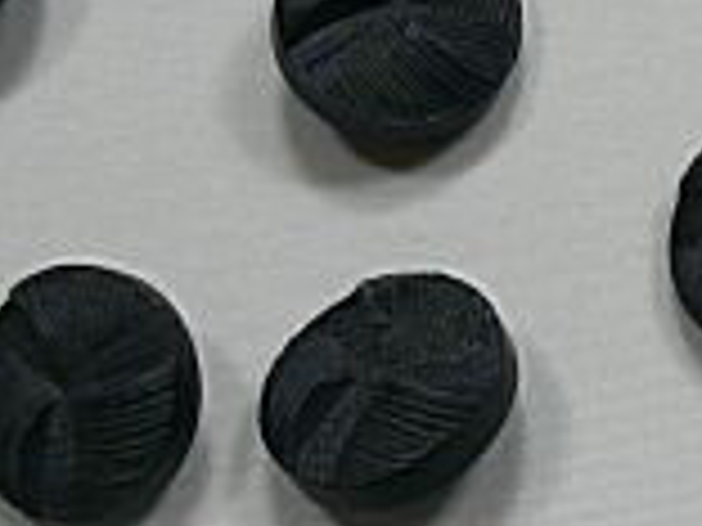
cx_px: 770
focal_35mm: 135
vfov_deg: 11.0
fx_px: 2738
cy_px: 243
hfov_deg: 14.3
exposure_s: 1/40
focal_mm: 7.4
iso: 100
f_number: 4.5
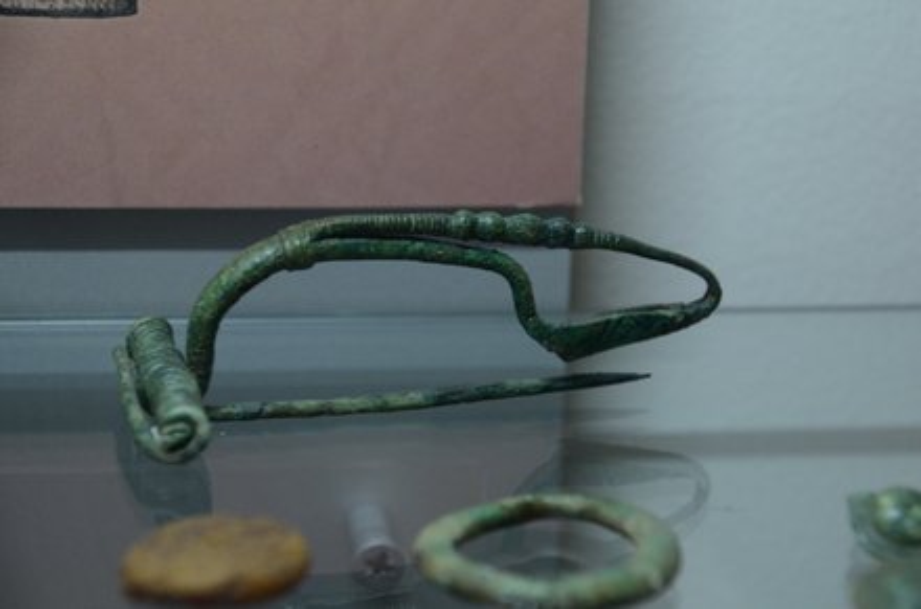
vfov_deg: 10.6
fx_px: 3292
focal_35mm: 129
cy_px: 304
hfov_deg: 15.9
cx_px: 460
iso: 1000
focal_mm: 86
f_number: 5.6
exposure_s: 1/50
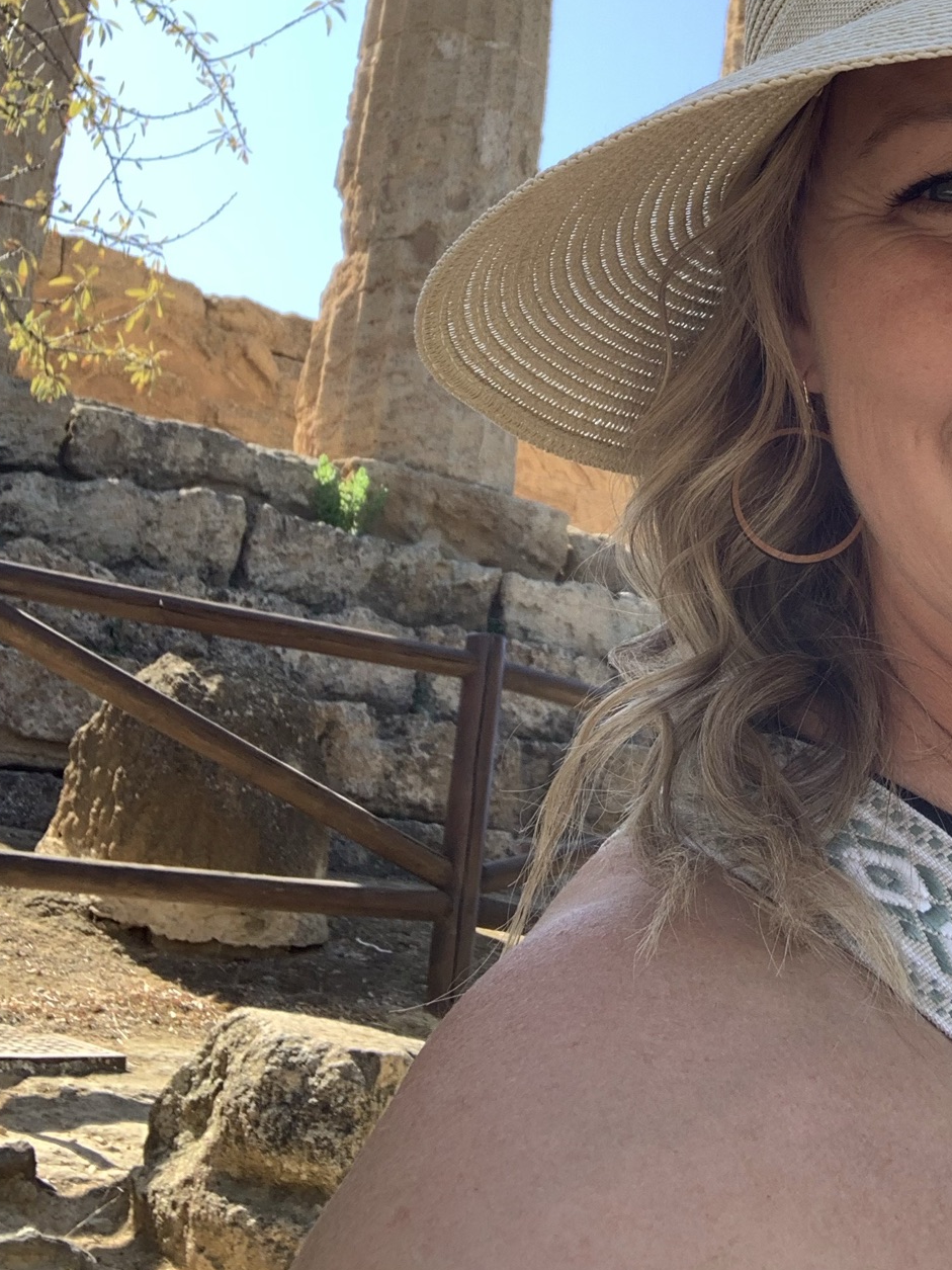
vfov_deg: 36.3
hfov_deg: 28.0
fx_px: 1870
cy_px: 264
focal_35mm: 51
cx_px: 744
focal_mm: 2.87
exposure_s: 1/129
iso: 16
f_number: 2.2
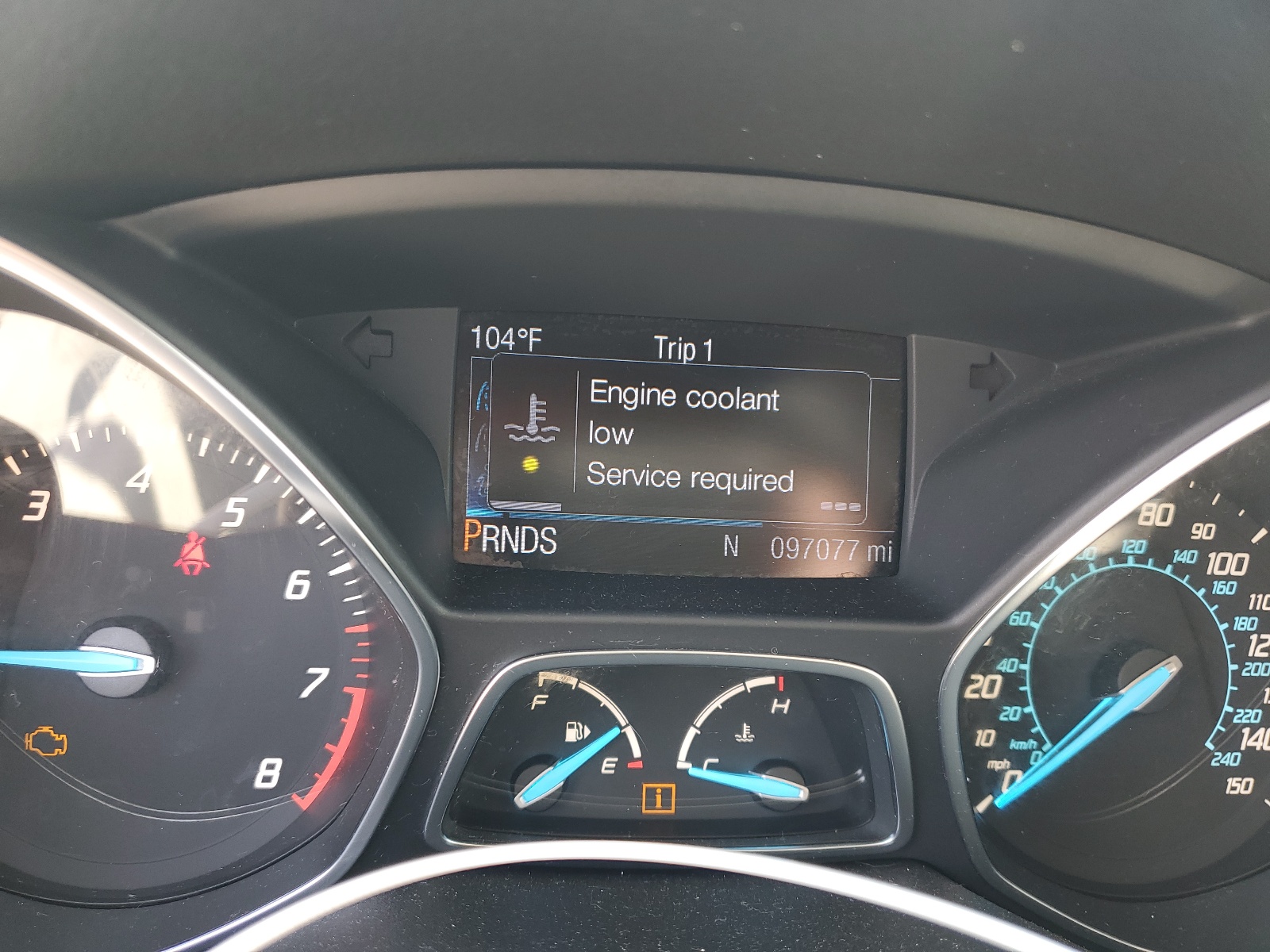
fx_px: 954
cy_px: 476
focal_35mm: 26
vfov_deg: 53.1
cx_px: 635
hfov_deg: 67.3
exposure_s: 1/60.2
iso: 51
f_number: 1.5
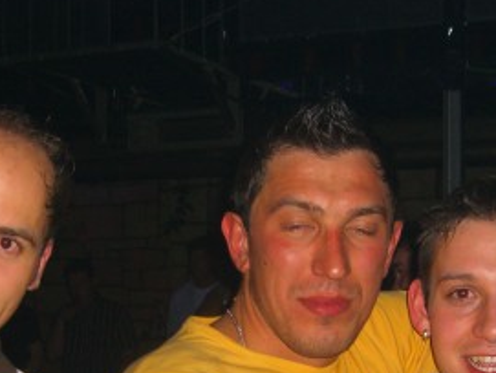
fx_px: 1205
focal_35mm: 84
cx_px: 243
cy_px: 369
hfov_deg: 23.3
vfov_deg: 17.2
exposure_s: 1/60
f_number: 2.8
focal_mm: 7.9
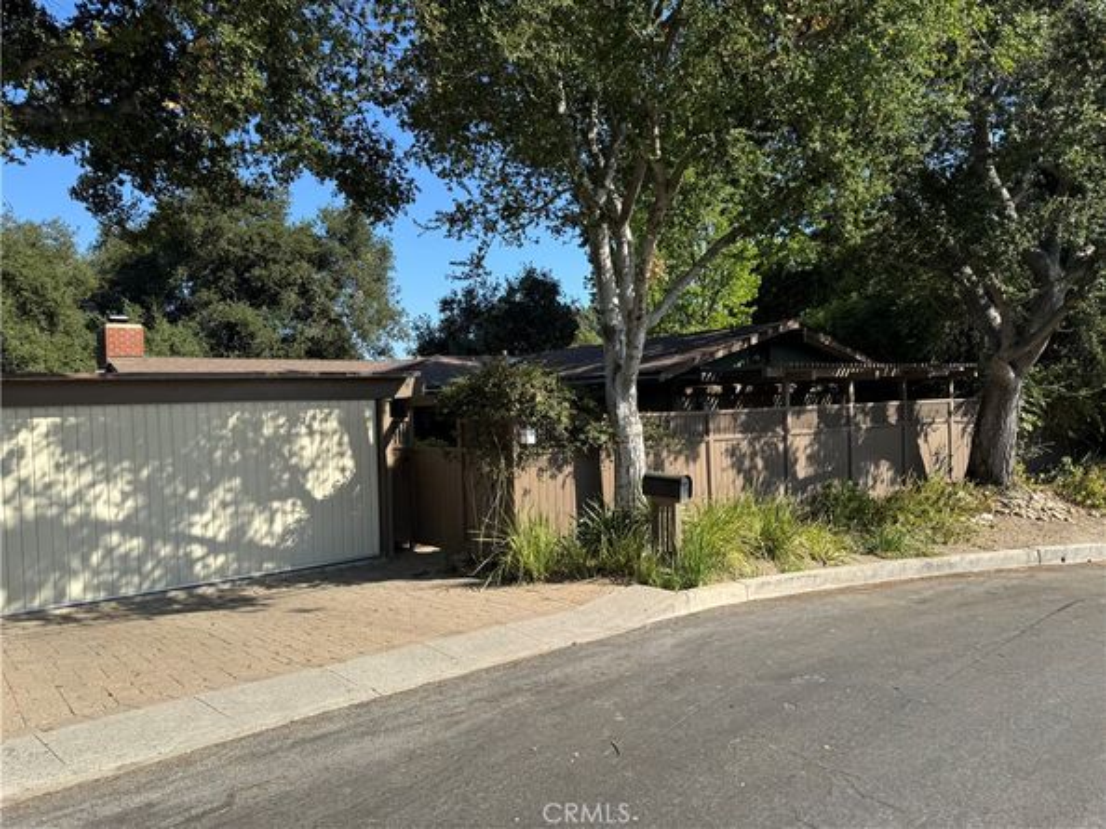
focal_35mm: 24
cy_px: 414
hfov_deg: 71.6
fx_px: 767
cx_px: 553
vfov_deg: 56.8
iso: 80
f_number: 1.78
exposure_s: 1/2331
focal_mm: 6.76
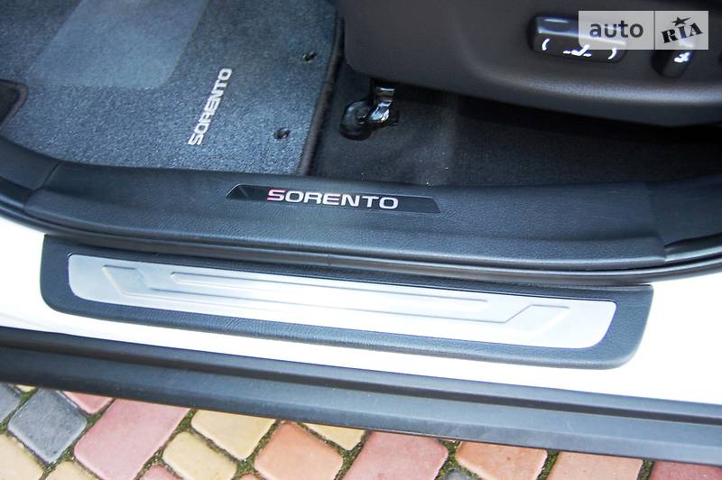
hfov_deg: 62.0
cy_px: 240
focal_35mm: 30
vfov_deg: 43.5
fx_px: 601
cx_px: 361
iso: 400
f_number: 3.8
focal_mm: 20
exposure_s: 1/60
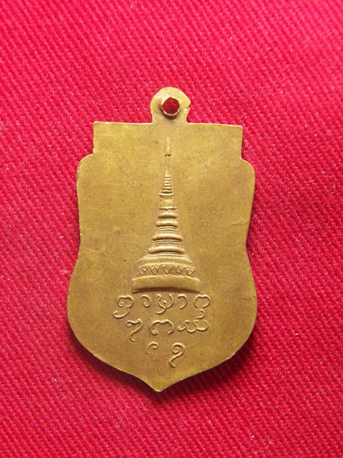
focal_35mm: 113
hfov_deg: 13.1
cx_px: 172
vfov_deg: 17.4
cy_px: 229
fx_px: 1493
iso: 125
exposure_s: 1/80
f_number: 3.6
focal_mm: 20.2
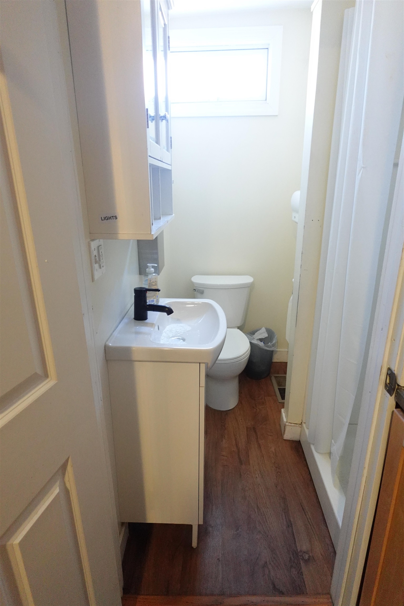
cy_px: 303
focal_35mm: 20
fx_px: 337
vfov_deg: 84.0
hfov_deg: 61.9
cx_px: 202
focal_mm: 7.6
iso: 2000
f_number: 2
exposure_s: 1/80
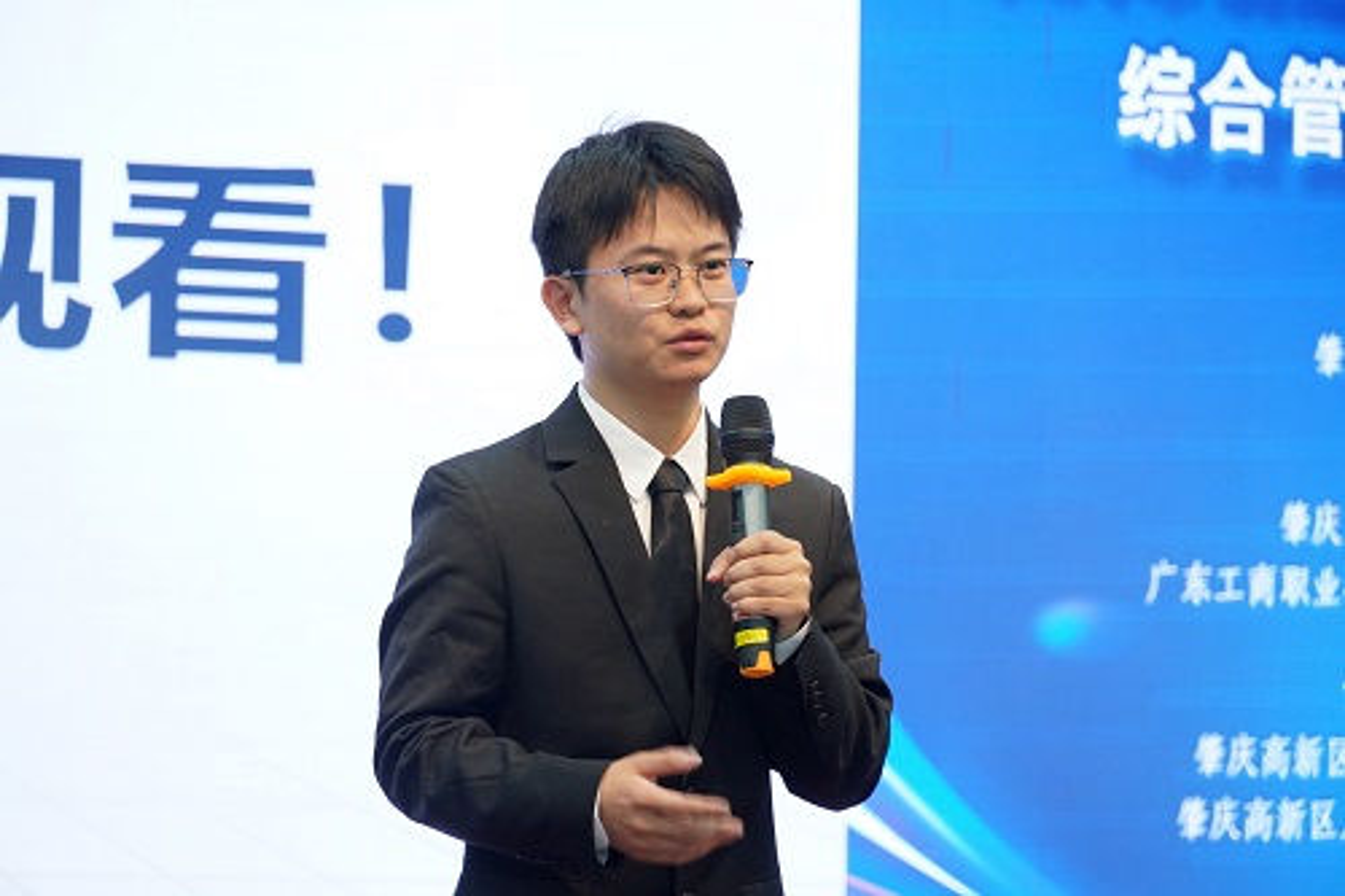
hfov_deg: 10.6
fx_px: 7283
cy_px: 448
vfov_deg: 7.0
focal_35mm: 195
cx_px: 672
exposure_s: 1/25
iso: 320
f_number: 5.6
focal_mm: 130
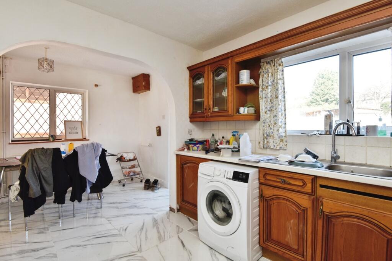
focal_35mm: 16
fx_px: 174
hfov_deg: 96.7
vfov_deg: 73.8
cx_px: 196
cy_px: 130
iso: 400
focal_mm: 16
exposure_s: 1/40
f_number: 7.1
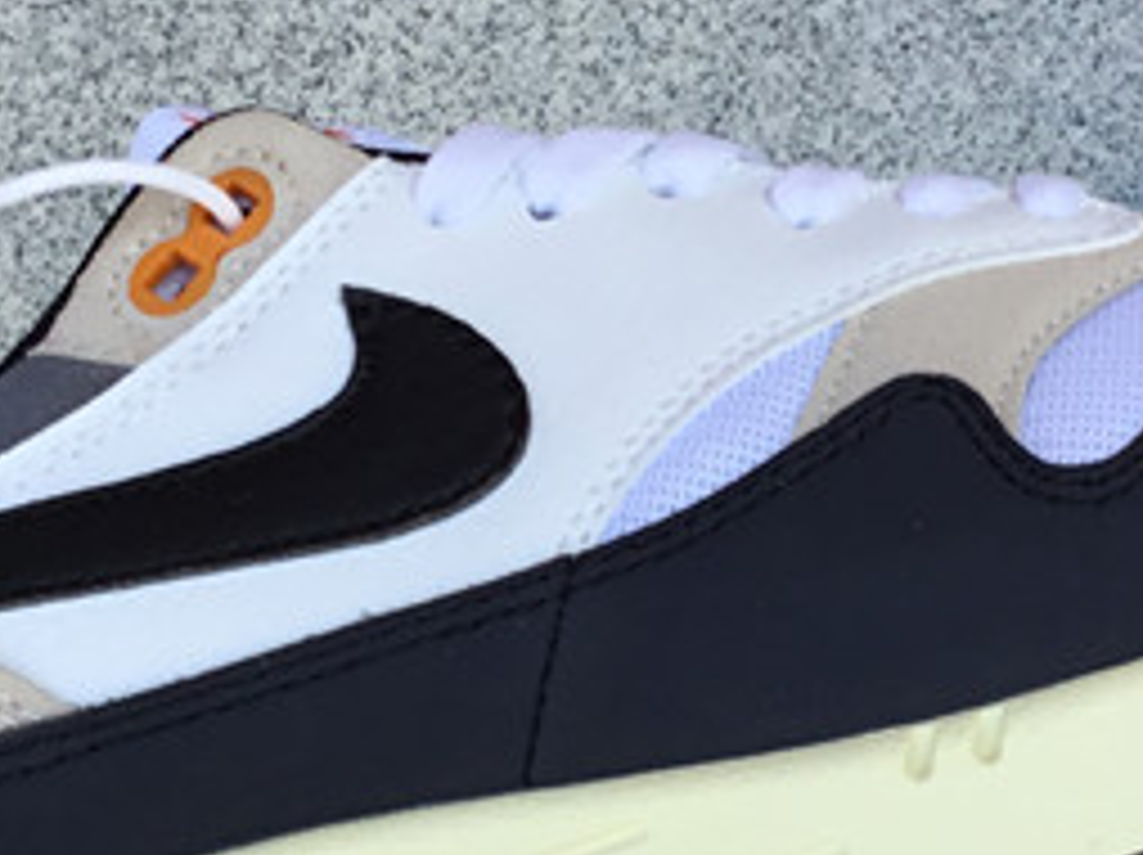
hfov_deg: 17.9
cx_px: 513
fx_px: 3629
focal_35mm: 110
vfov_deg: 13.4
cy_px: 398
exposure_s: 1/201
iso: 25
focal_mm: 3.3
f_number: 2.4
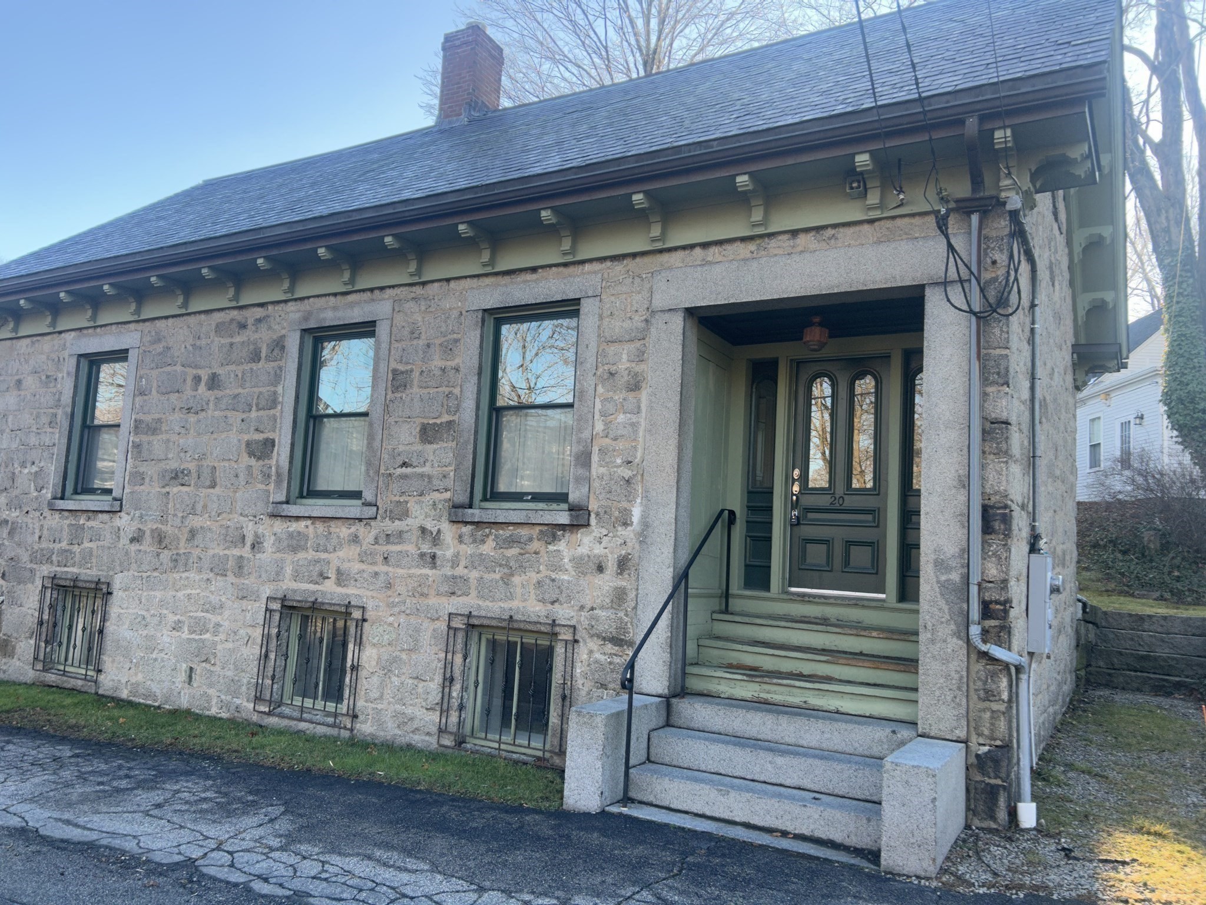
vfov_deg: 53.1
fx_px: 906
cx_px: 603
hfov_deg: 67.3
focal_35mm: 26
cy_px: 452
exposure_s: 1/291
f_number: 1.5
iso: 40
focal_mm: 5.7
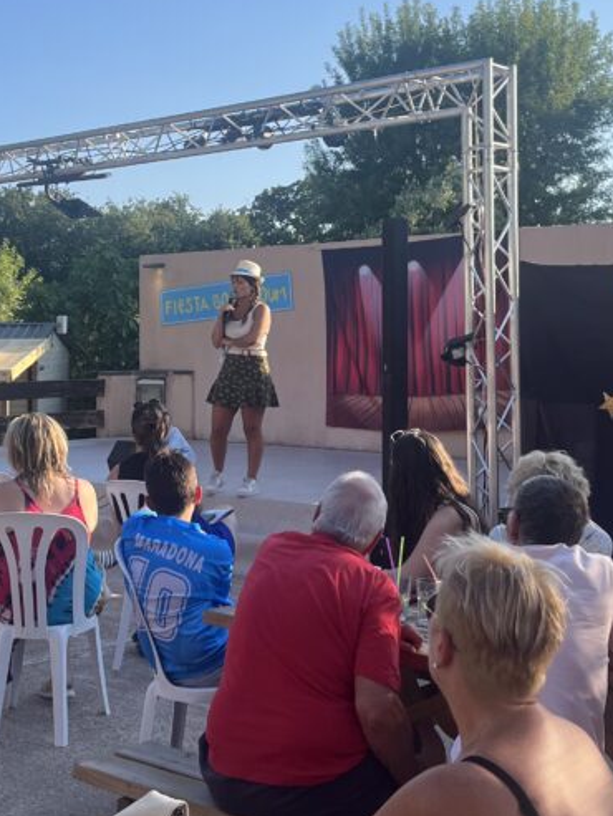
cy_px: 295
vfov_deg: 35.3
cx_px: 282
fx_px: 1274
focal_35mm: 54
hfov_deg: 27.0
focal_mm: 5.1
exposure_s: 1/2101
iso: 50
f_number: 1.6
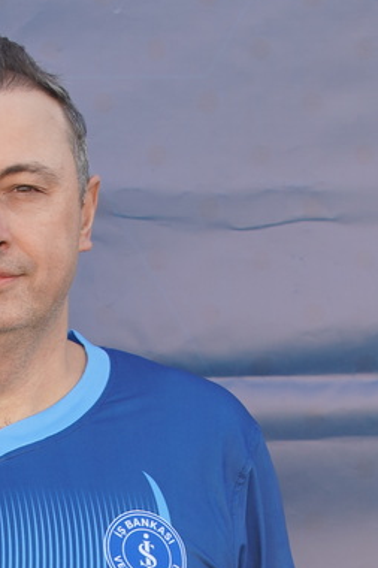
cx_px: -10
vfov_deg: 11.5
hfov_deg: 7.6
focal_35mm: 179
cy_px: 444
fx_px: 2822
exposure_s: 1/160
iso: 100
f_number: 4
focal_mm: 85
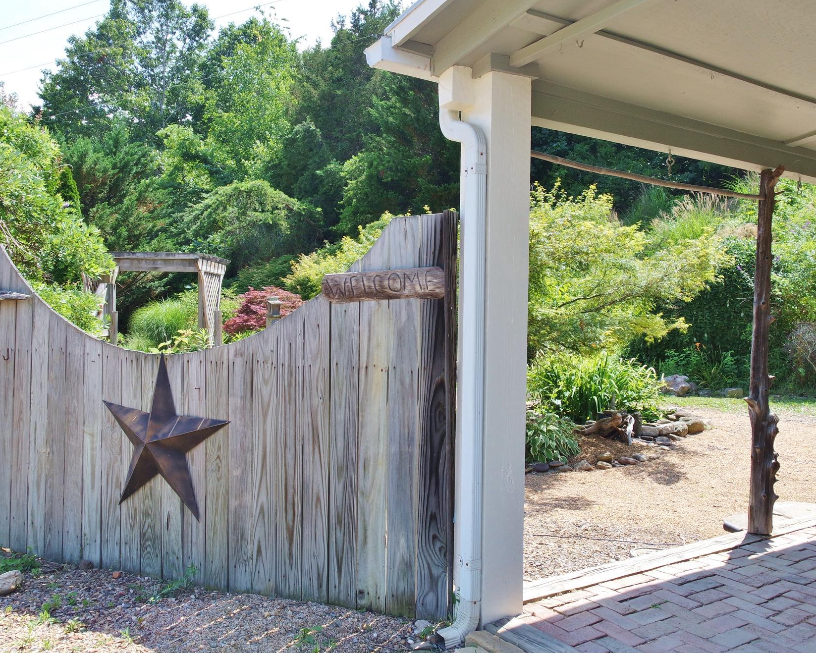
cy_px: 332
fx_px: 676
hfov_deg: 62.1
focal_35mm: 28
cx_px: 372
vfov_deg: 51.5
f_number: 7.1
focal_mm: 9
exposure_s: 1/160
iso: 160
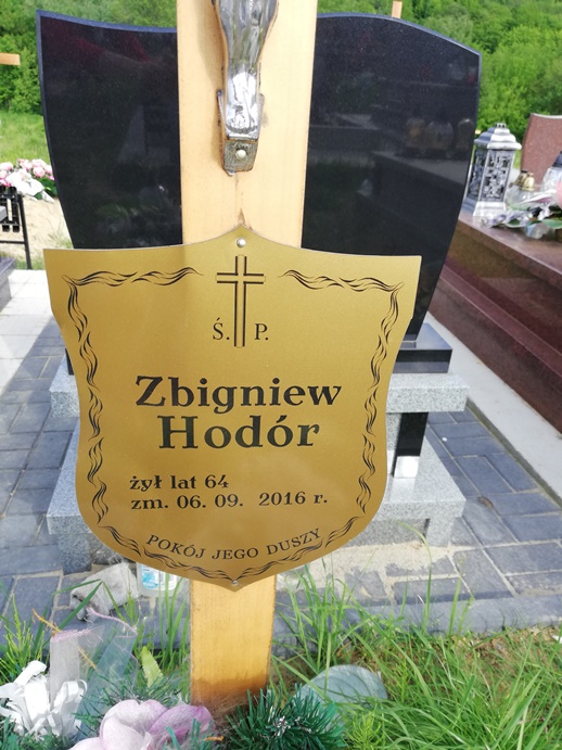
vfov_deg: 65.3
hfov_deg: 51.3
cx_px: 281
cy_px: 375
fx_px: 585
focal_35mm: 27
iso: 50
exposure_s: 1/273
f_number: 2.2
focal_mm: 3.81
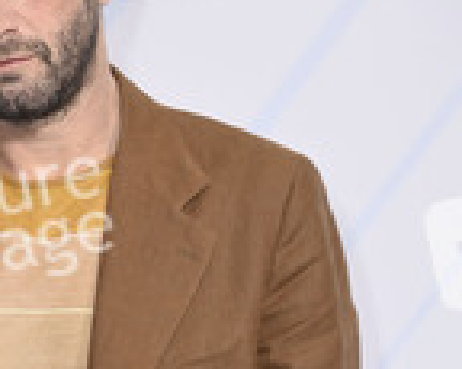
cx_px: 42
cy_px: 395
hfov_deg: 5.1
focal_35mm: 379
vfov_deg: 4.1
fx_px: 5179
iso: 400
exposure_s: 1/200
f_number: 5.6
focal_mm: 145
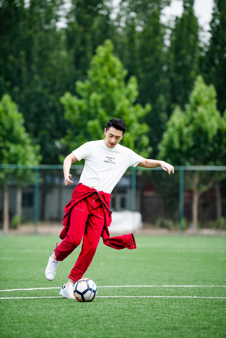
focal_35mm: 200
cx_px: 113
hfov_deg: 6.9
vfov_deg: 10.3
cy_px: 169
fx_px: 1883
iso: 160
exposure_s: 1/1000
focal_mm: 200
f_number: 3.5
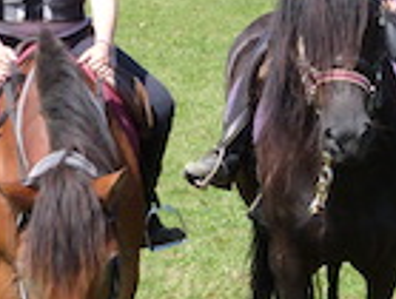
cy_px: -36
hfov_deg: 12.7
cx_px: 499
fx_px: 1720
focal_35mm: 150
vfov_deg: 9.8
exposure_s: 1/250
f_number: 5
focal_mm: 6.7
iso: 125
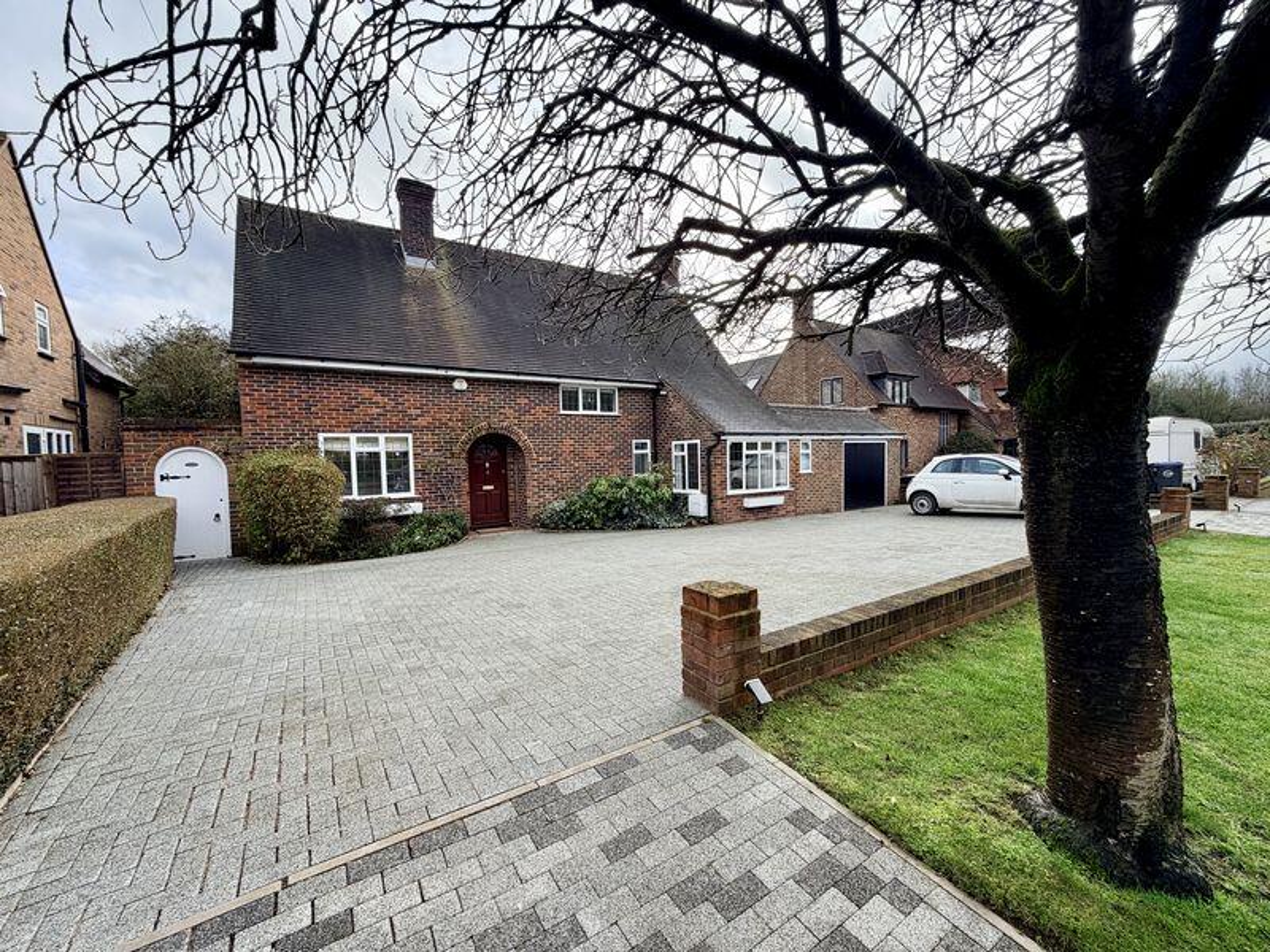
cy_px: 476
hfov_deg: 102.1
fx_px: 514
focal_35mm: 14
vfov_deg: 85.7
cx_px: 635
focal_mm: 2.22
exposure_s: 1/545
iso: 40
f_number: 2.2
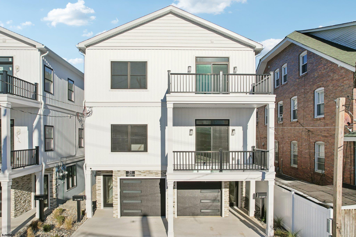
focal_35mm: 22
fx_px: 218
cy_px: 118
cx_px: 178
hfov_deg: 78.6
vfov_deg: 57.2
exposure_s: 1/3200
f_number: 2.8
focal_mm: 8.4
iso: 100
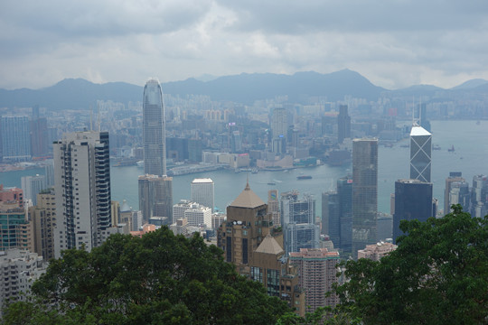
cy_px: 162
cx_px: 244
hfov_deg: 38.9
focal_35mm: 51
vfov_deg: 26.5
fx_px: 691
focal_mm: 18.88
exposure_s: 1/400
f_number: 5.6
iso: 125
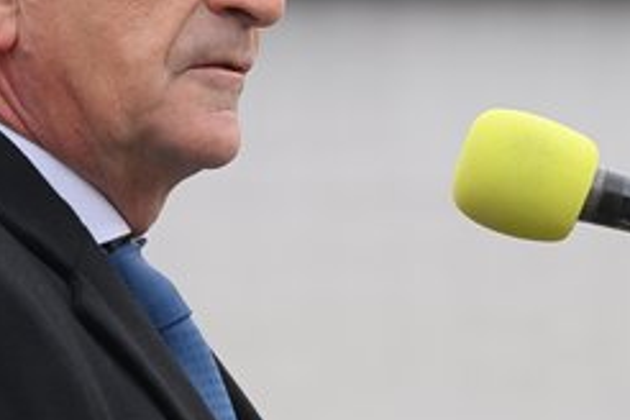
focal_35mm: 406
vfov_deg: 3.4
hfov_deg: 5.1
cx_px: 379
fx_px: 7104
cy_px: 35
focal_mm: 200
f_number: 9
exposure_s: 1/640
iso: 1250
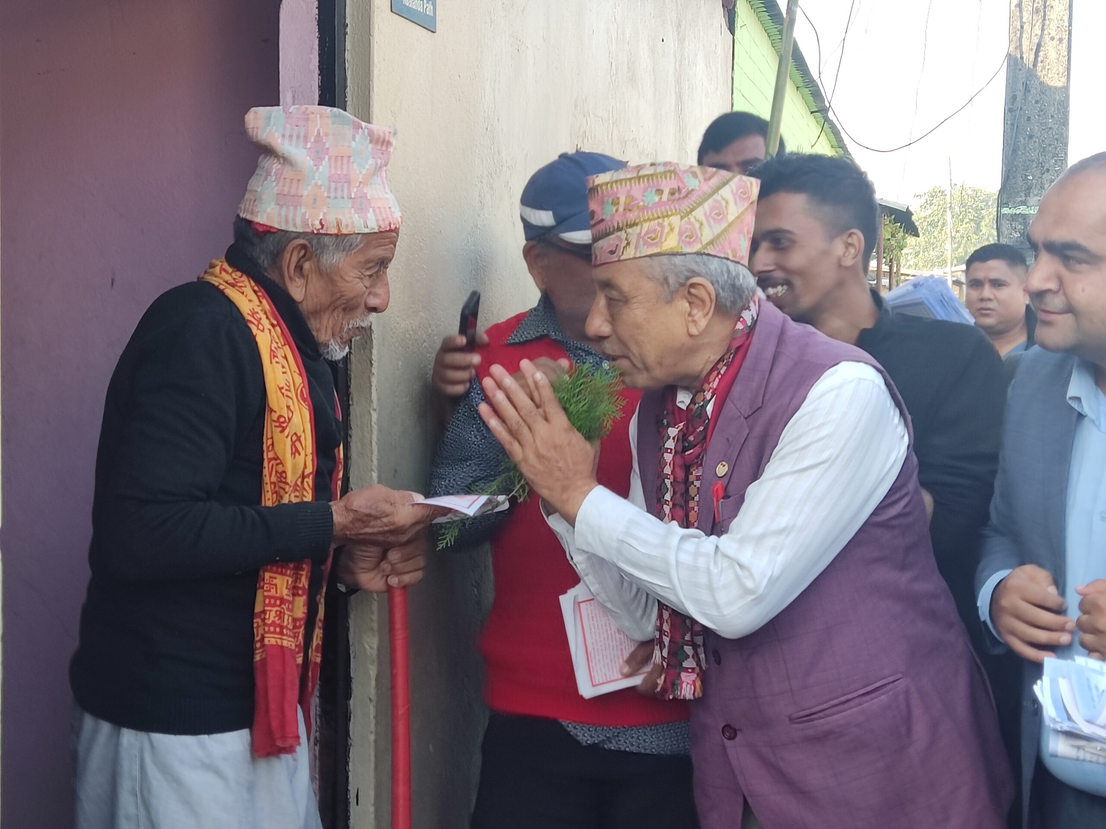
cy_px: 414
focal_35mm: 51
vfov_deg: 28.6
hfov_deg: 37.5
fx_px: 1629
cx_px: 553
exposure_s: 1/100
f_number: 1.79
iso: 55
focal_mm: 4.71
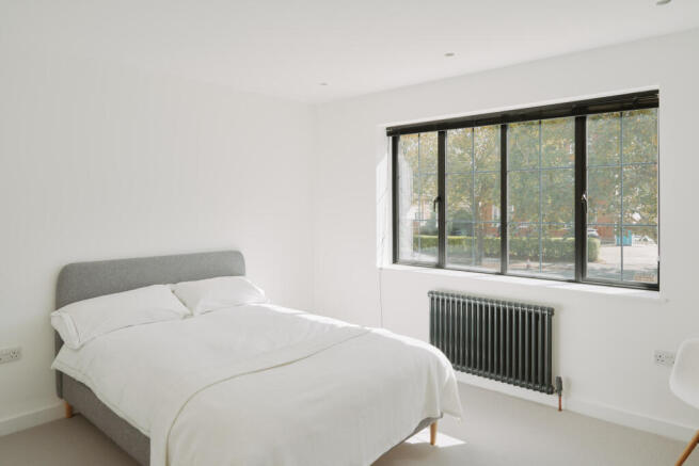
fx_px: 466
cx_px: 350
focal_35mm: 24
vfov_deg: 53.2
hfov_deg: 73.7
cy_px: 233
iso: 100
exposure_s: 1/250
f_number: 6.3
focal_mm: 24
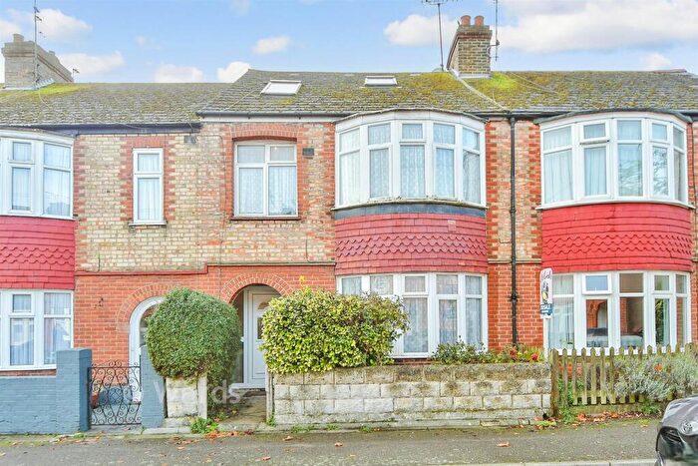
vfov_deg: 73.8
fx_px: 310
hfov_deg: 96.7
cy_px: 233
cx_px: 349
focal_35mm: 16
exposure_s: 1/160
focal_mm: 11
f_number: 6.3
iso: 500
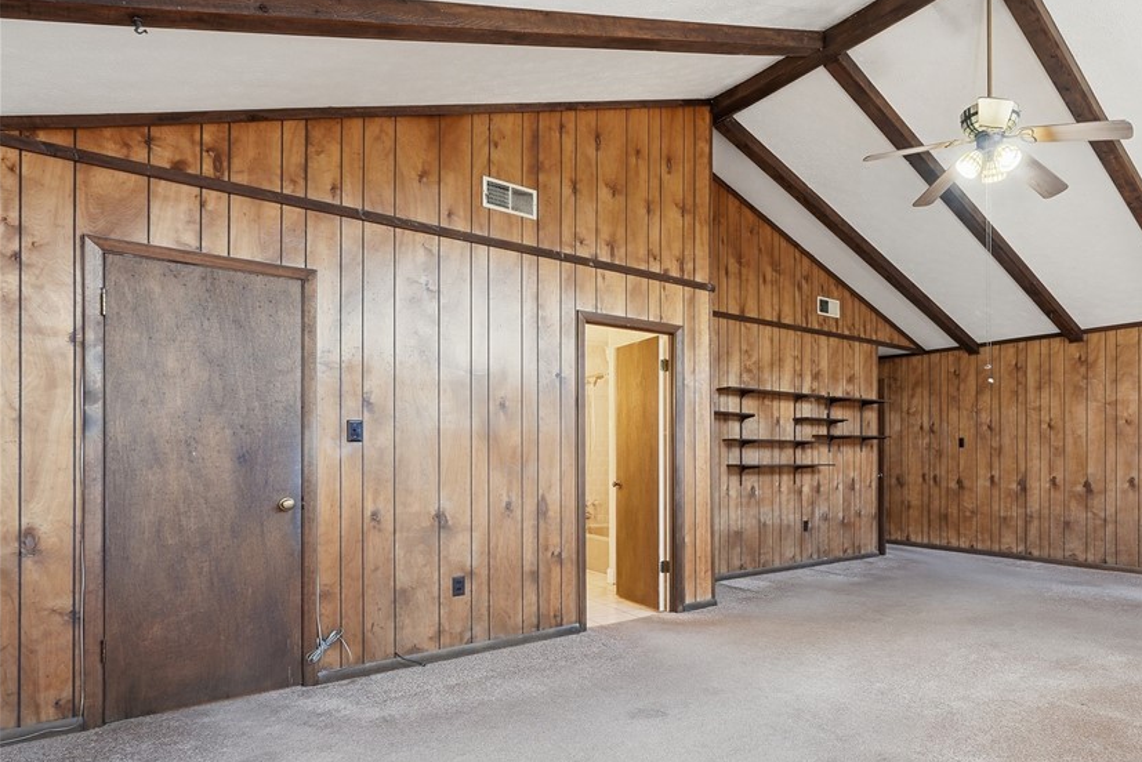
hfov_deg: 78.9
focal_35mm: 21
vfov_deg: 59.2
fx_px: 666
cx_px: 748
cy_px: 449
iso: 320
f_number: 9
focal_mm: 16
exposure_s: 1/50
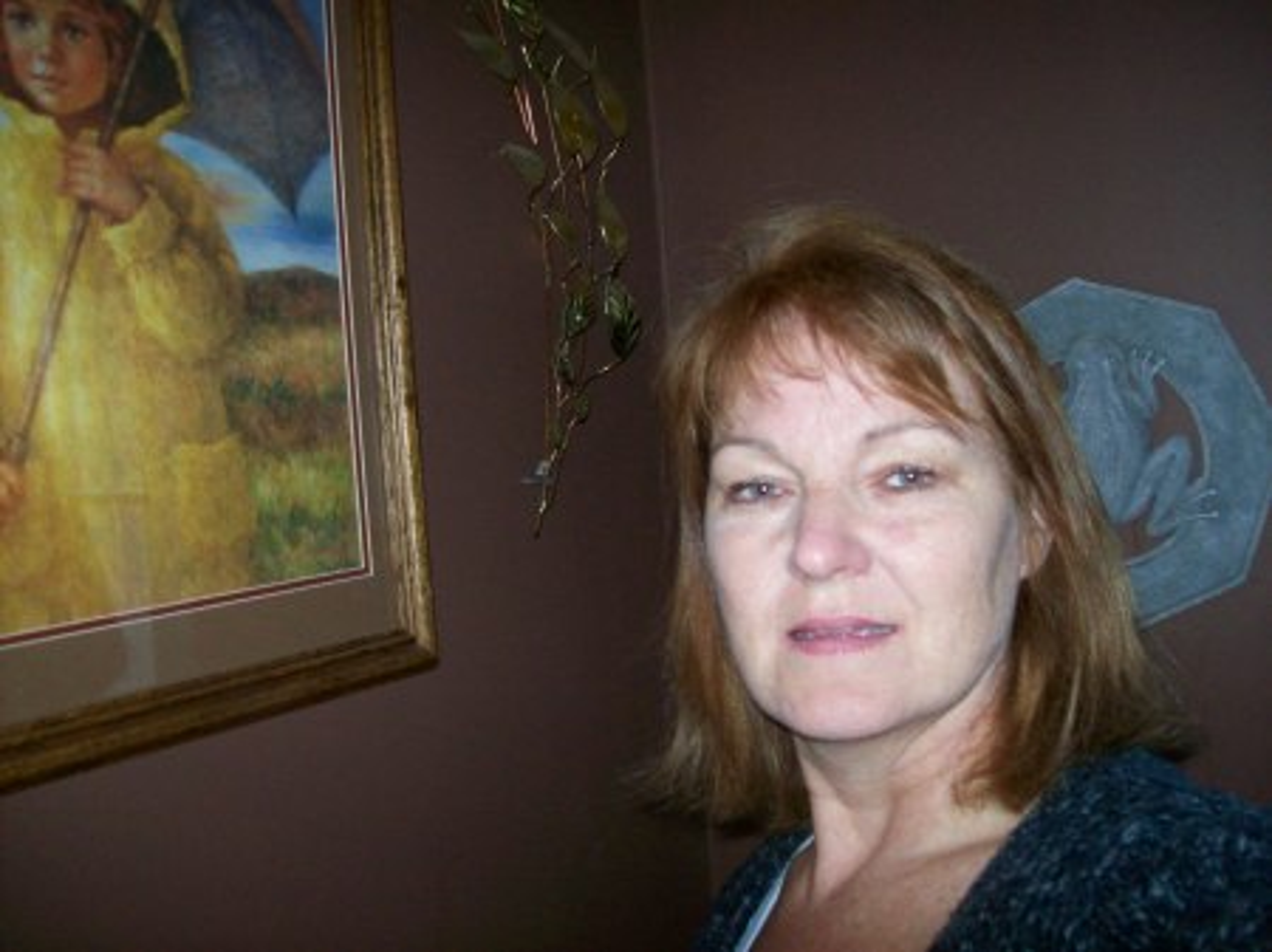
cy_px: 476
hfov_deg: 51.4
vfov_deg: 39.6
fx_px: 1322
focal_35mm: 36
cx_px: 636
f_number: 2.7
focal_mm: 6
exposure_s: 1/64
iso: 200
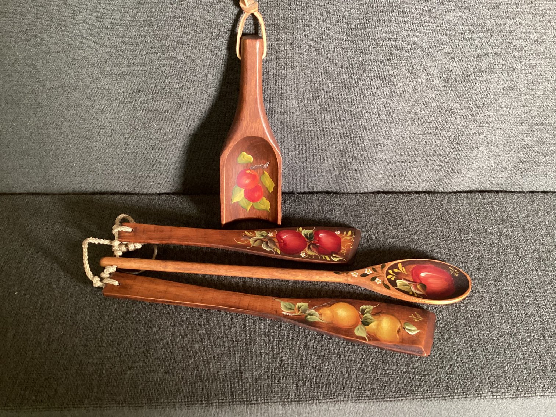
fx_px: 498
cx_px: 278
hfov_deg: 58.3
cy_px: 208
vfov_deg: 45.4
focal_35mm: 31
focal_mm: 3.3
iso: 400
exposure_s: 1/60
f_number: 2.4
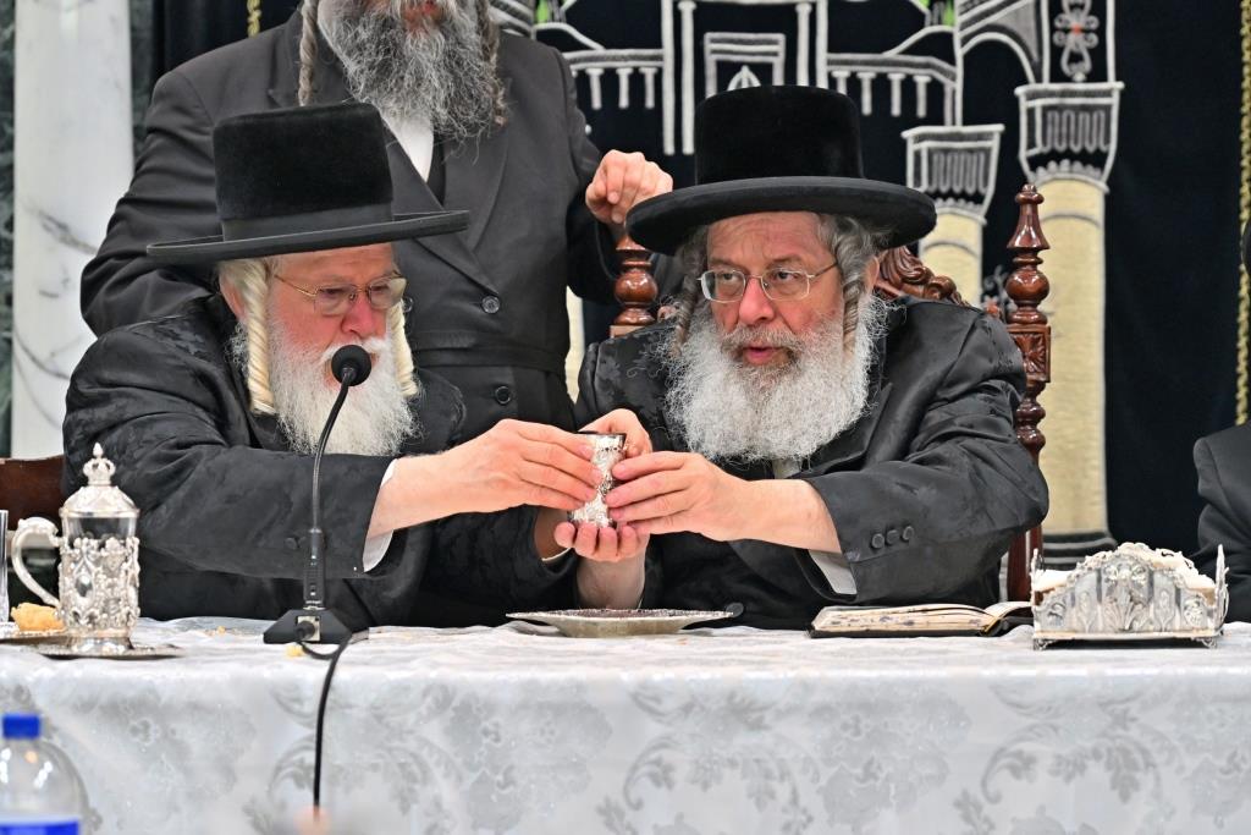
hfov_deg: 11.4
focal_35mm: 180
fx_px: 6255
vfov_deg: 7.6
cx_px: 626
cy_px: 418
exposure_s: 1/250
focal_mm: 120
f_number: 4
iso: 800
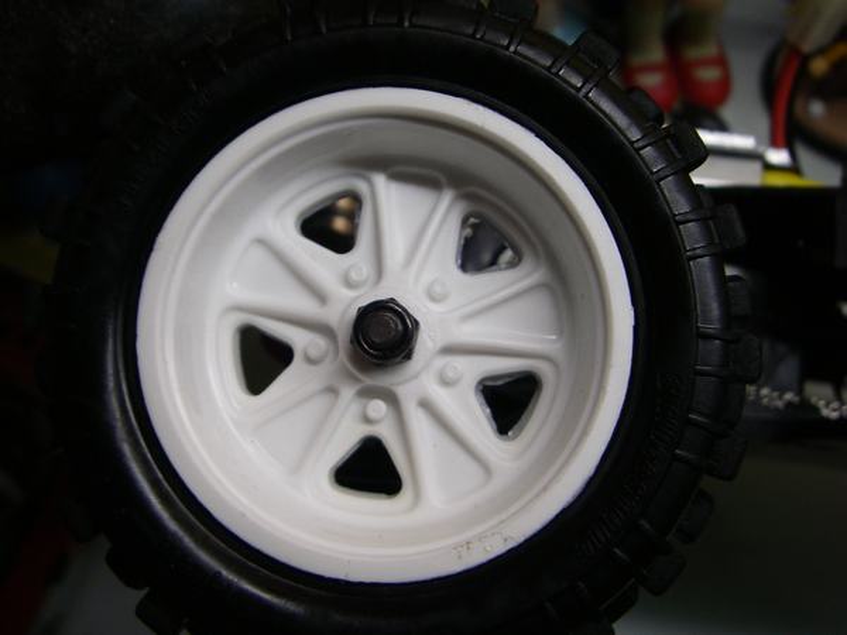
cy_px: 318
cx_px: 424
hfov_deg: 49.0
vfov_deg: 37.7
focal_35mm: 38
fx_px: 930
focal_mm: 6.3
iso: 160
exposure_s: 1/50
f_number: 3.3
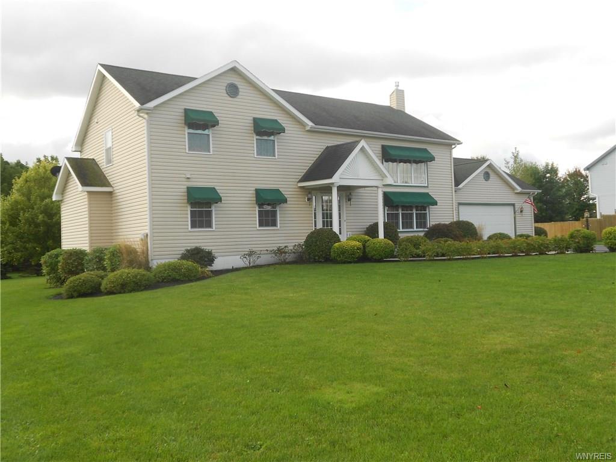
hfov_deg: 56.8
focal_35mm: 32
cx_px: 308
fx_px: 569
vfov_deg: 44.2
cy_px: 231
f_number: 3.6
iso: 80
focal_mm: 5.8
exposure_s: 1/250
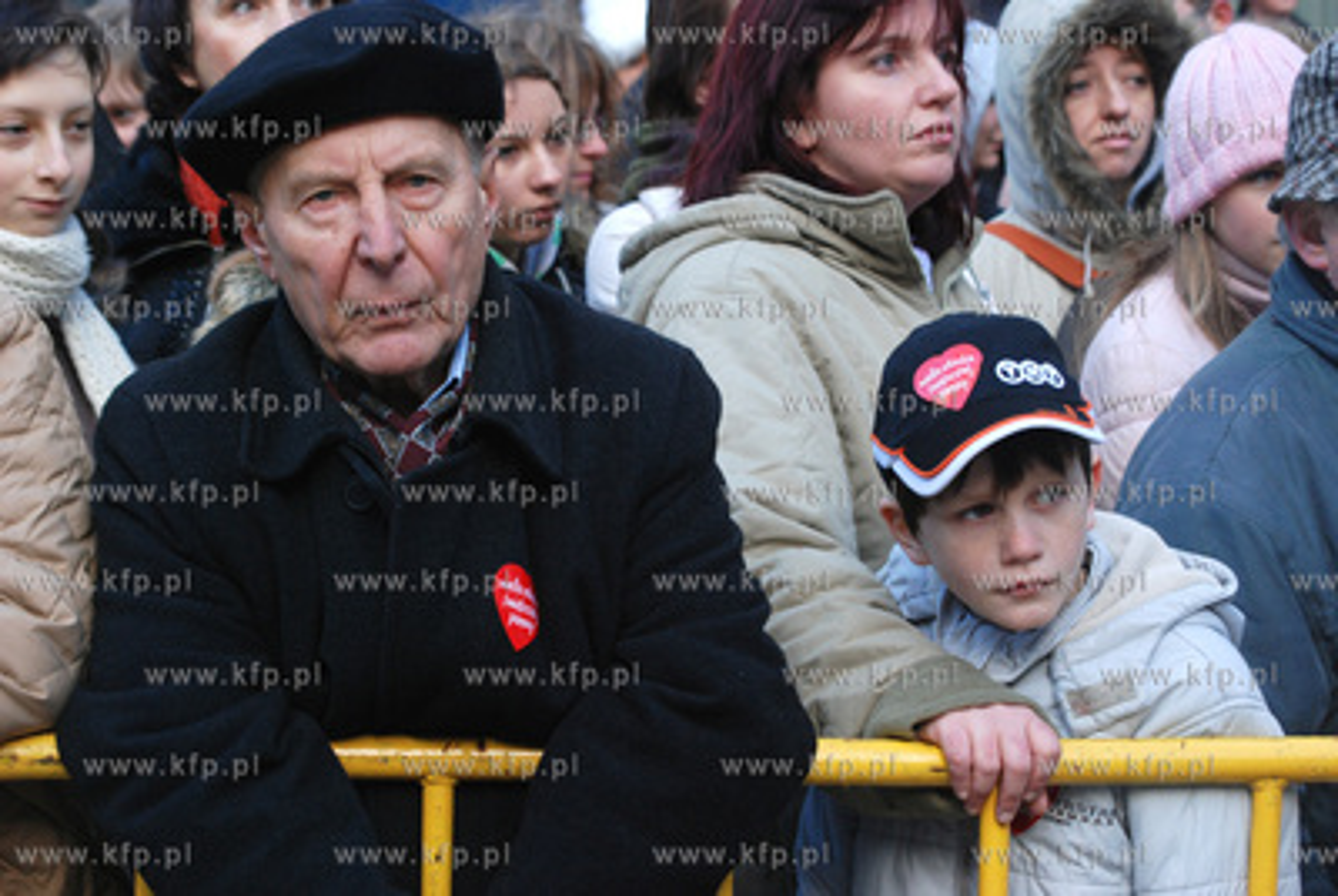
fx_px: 3127
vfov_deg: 16.3
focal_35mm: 84
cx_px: 669
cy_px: 448
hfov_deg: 24.2
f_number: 5.6
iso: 500
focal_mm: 56
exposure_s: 1/160
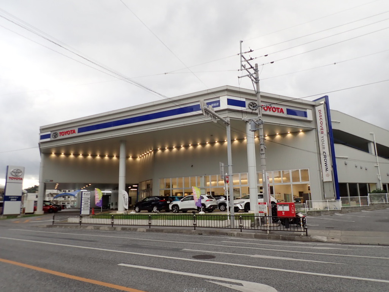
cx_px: 194
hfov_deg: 69.4
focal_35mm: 25
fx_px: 281
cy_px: 146
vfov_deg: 54.9
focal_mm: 4.5
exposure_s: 1/160
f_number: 2.8
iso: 100
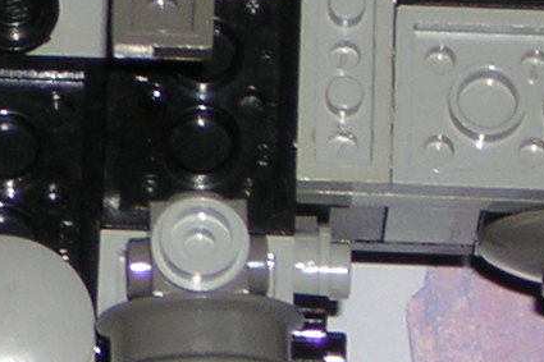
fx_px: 6389
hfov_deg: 4.9
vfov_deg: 3.2
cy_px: 198
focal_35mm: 423
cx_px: -134
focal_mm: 14.1
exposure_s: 1/60.1
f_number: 4.7
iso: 50
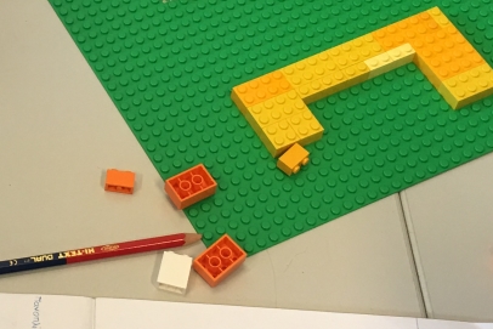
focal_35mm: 95
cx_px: -5
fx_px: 1301
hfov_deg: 20.7
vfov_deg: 14.3
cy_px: 70
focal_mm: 4.15
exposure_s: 1/17
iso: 32
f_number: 2.2
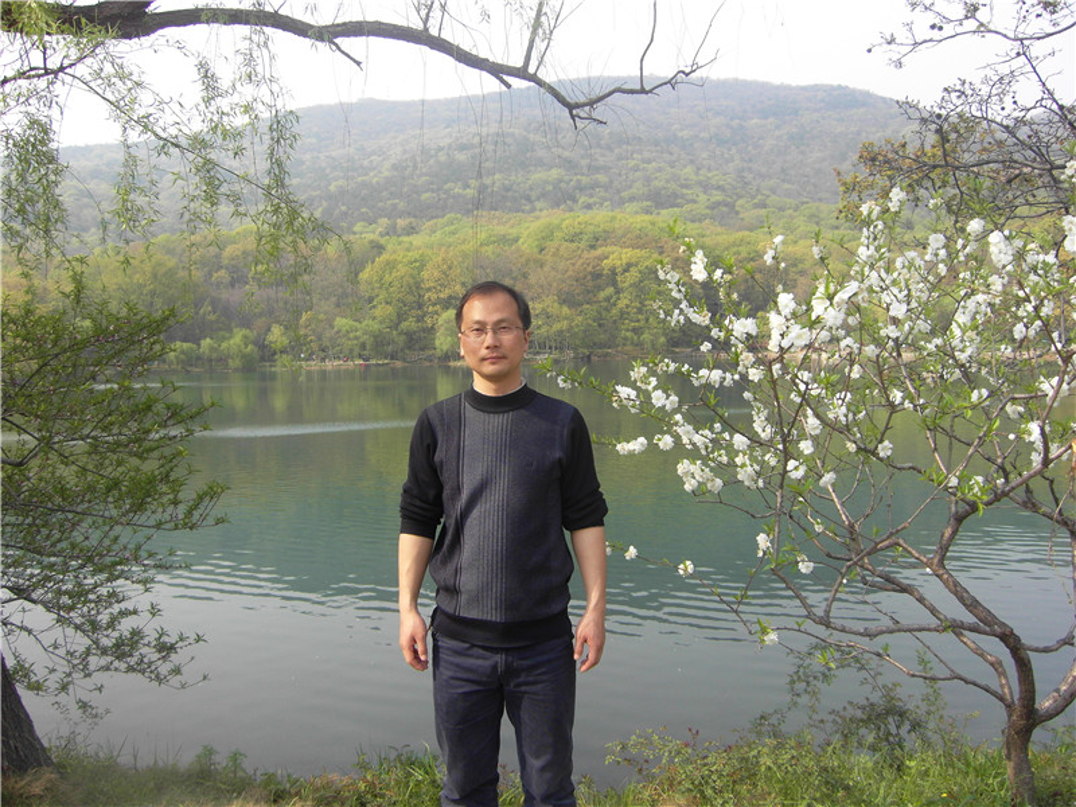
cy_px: 404
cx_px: 538
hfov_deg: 63.4
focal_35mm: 28
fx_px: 870
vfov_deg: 49.7
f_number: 2.8
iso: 80
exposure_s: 1/640
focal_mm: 6
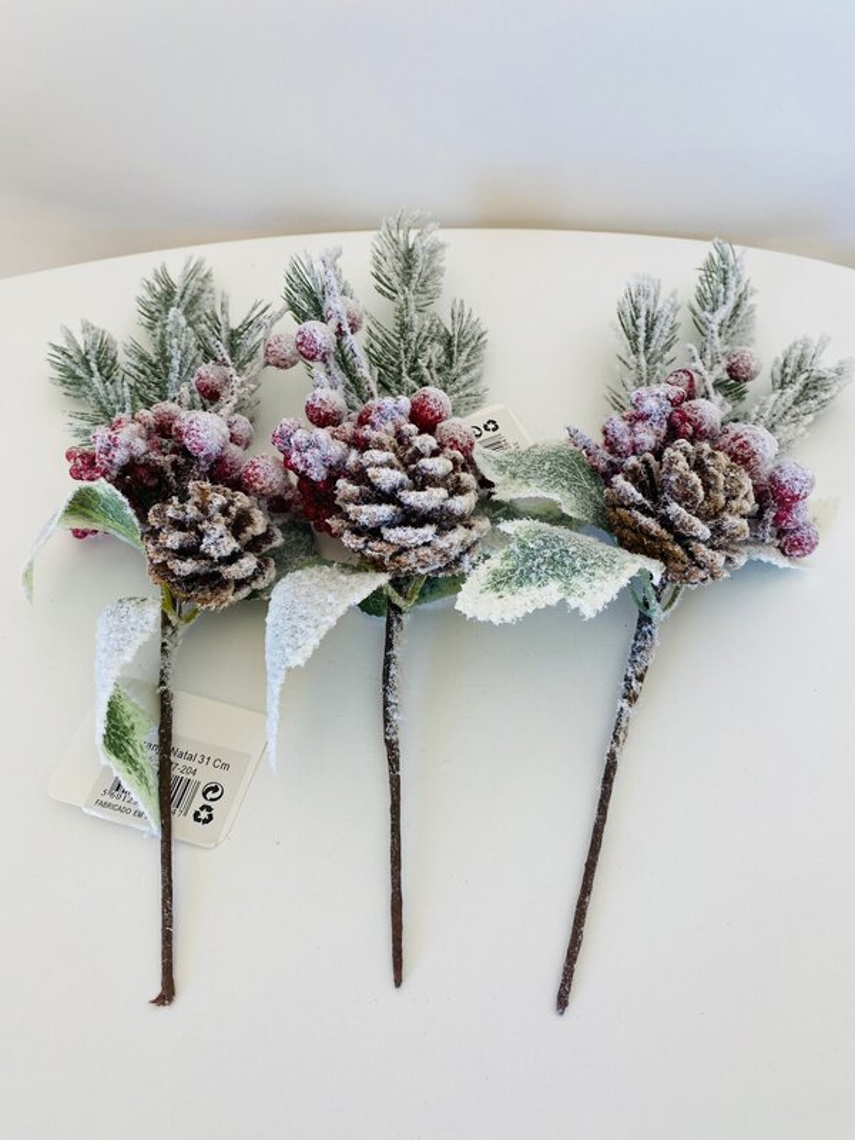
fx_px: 856
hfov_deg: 53.1
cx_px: 428
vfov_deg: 67.3
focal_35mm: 26
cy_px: 570
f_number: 1.8
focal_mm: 4.25
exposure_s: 1/100
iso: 64
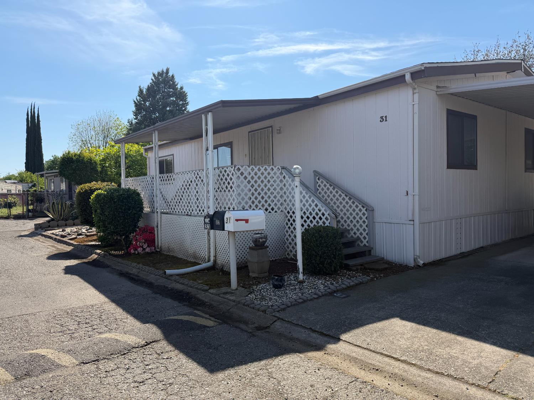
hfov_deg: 71.6
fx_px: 370
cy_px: 200
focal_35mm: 24
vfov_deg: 56.8
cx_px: 267
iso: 80
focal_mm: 6.76
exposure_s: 1/5714
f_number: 1.78
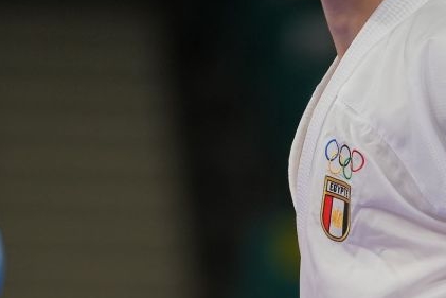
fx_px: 10596
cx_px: 238
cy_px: 220
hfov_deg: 2.4
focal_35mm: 855
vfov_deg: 1.6
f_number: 2.8
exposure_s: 1/1000
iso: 500
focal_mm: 200
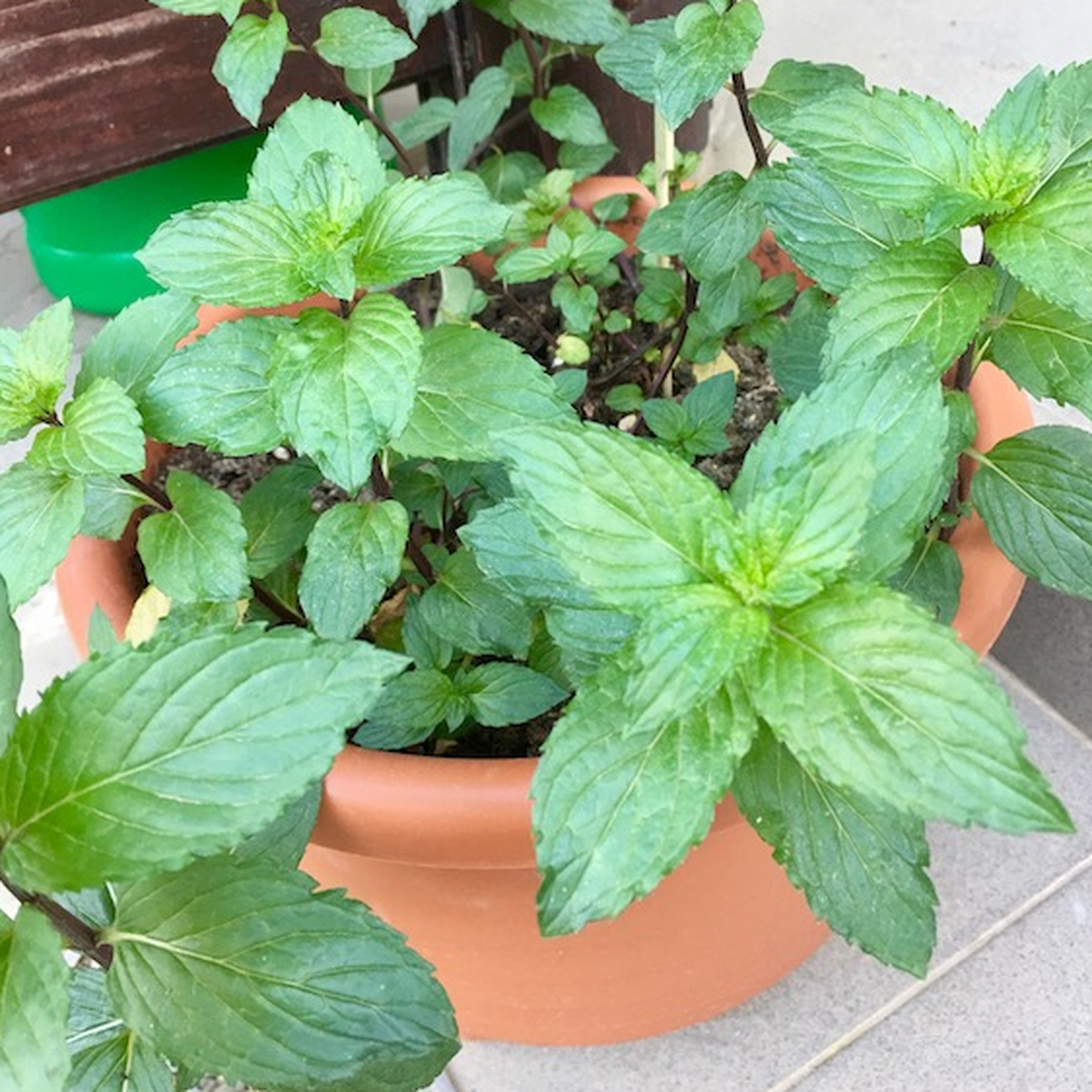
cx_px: 552
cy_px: 416
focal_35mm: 35
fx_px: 1249
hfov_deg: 47.2
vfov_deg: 46.8
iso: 40
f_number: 2.2
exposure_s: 1/33
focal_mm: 4.15
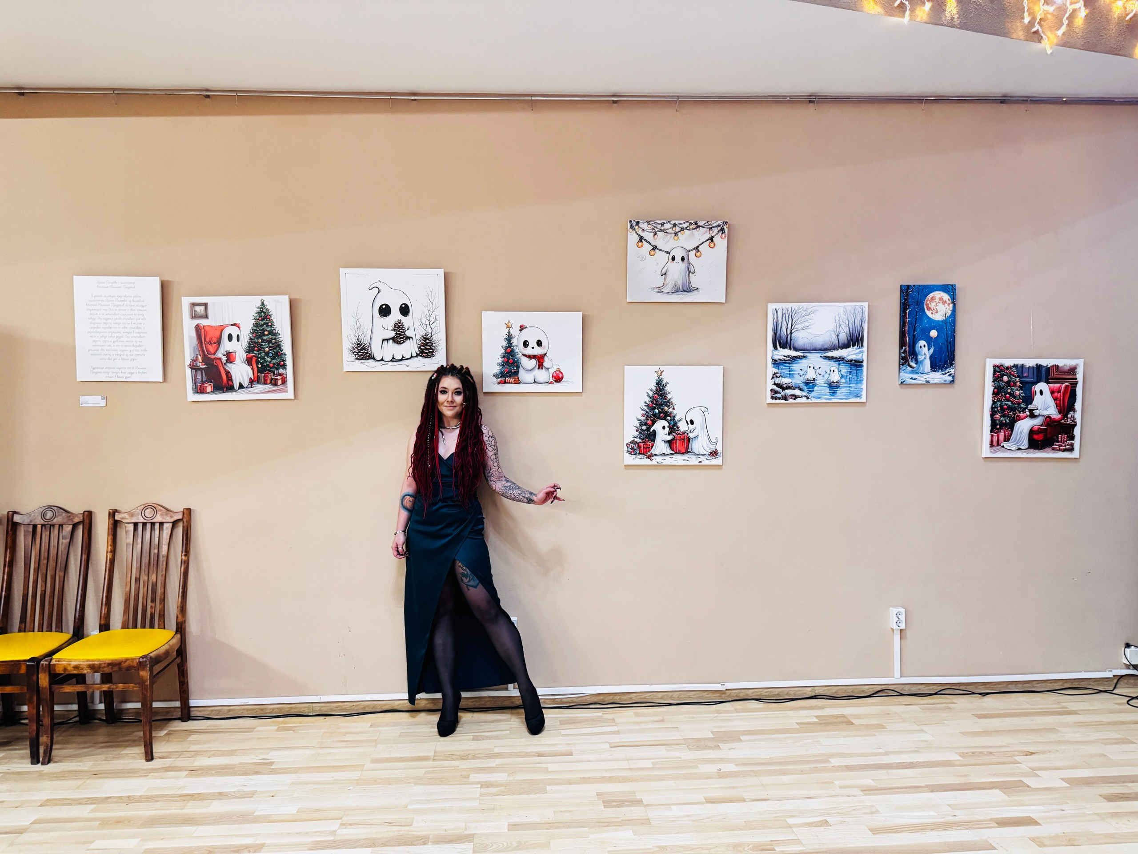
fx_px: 789
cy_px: 427
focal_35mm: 24
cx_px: 569
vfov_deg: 56.8
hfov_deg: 71.6
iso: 800
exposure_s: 1/50
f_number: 1.78
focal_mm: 6.76
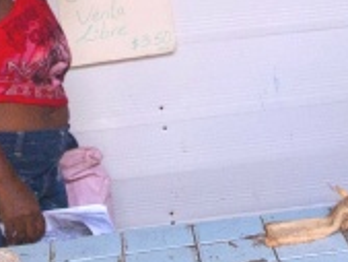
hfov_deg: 15.6
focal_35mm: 116
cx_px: 525
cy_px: -73
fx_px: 1167
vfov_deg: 12.4
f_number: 3.5
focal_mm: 14
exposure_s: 1/500
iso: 1600
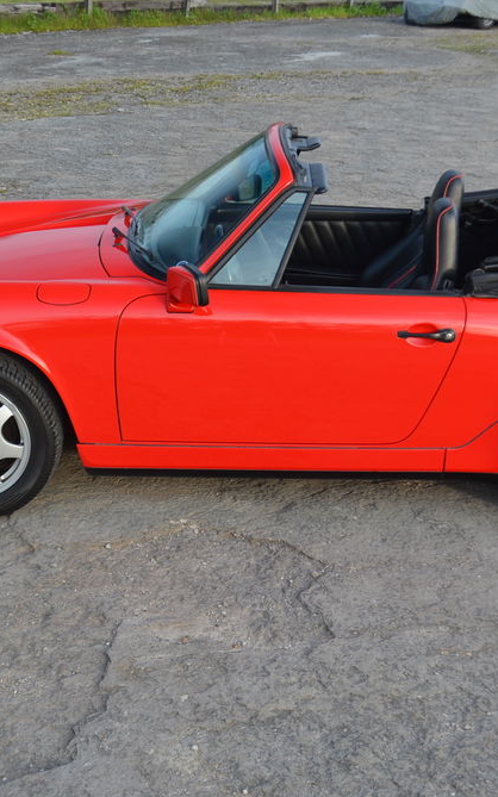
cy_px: 401
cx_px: 303
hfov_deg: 23.1
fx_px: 1216
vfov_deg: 36.3
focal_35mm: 56
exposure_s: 1/125
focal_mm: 24
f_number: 5.6
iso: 360
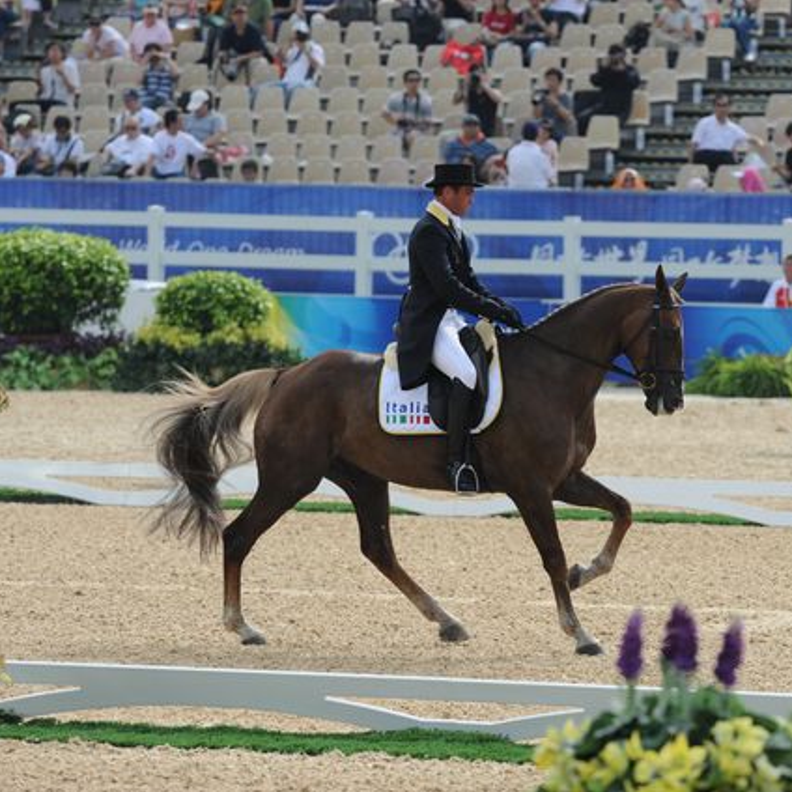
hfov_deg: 4.6
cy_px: 396
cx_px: 506
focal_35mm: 385
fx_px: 9966
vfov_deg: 4.6
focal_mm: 300
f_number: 5
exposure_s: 1/2500
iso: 640
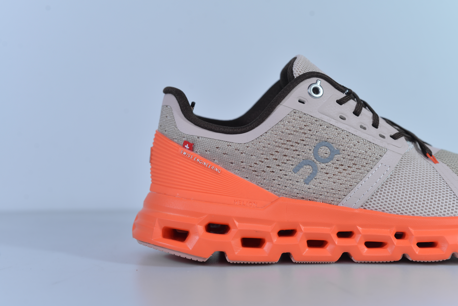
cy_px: 153
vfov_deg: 27.0
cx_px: 229
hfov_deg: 39.6
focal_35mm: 50
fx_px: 636
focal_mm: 50
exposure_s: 1/250
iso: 100
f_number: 5.6
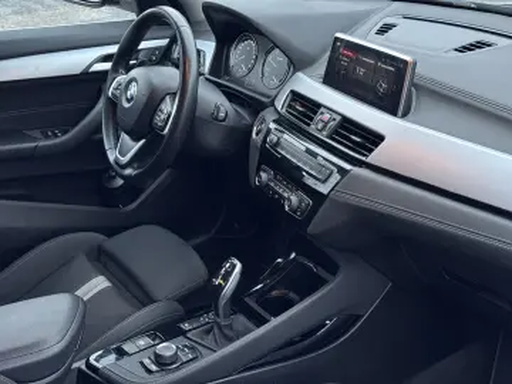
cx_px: 256
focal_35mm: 48
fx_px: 710
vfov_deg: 30.3
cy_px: 192
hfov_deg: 39.7
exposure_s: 1/33
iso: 250
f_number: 1.78
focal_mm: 6.76
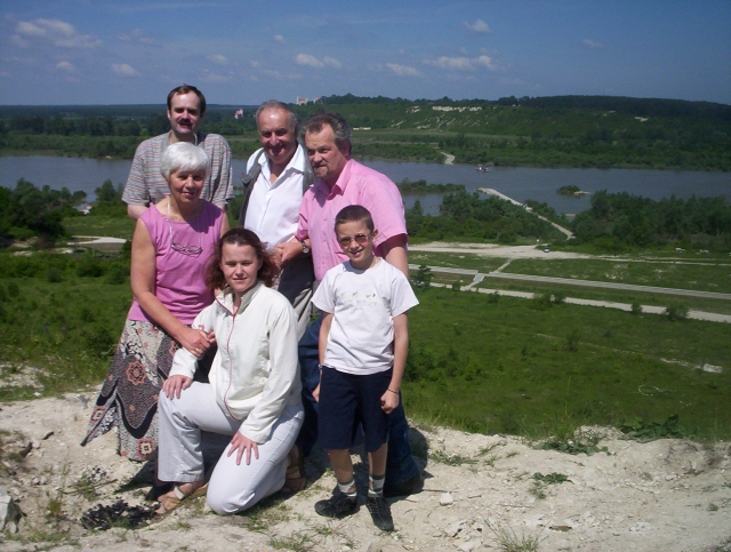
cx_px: 366
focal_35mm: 38
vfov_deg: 37.9
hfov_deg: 48.9
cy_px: 276
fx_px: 804
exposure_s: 1/2000
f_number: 4.5
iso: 100
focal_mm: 4.99
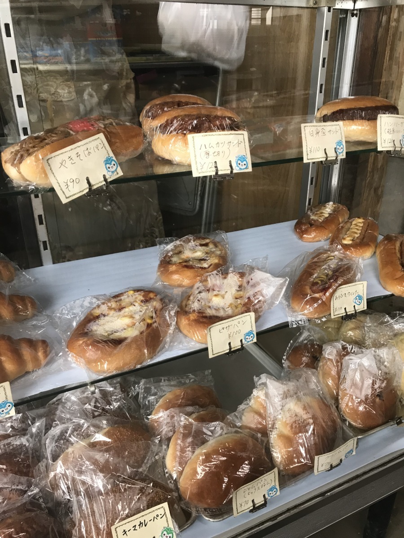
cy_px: 269
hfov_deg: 49.7
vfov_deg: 63.4
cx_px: 202
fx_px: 436
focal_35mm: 28
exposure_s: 1/33
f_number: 1.8
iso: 25
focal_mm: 3.99
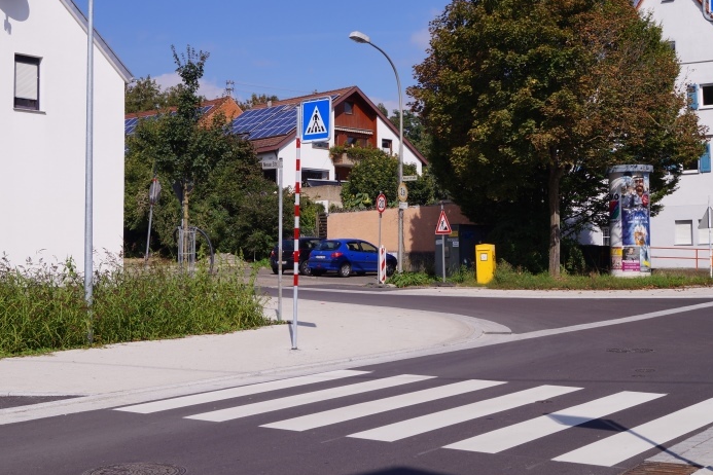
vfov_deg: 22.6
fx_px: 1188
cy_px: 233
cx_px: 346
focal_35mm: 60
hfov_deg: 33.4
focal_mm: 35
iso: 100
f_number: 13
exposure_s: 1/250
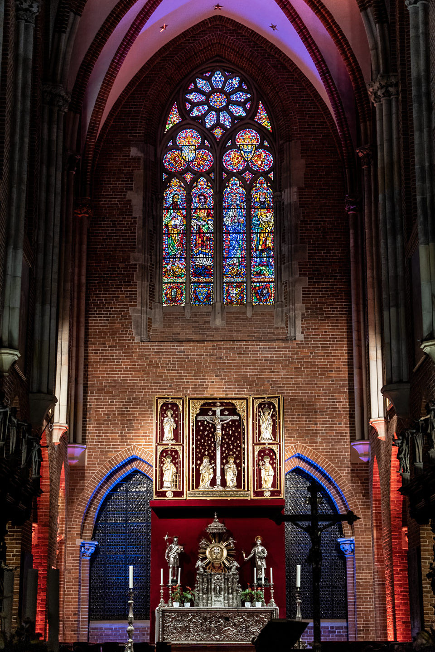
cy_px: 326
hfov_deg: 21.2
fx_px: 1161
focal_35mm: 64
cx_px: 218
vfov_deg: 31.4
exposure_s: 1/160
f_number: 2.8
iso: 1600
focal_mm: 42.7
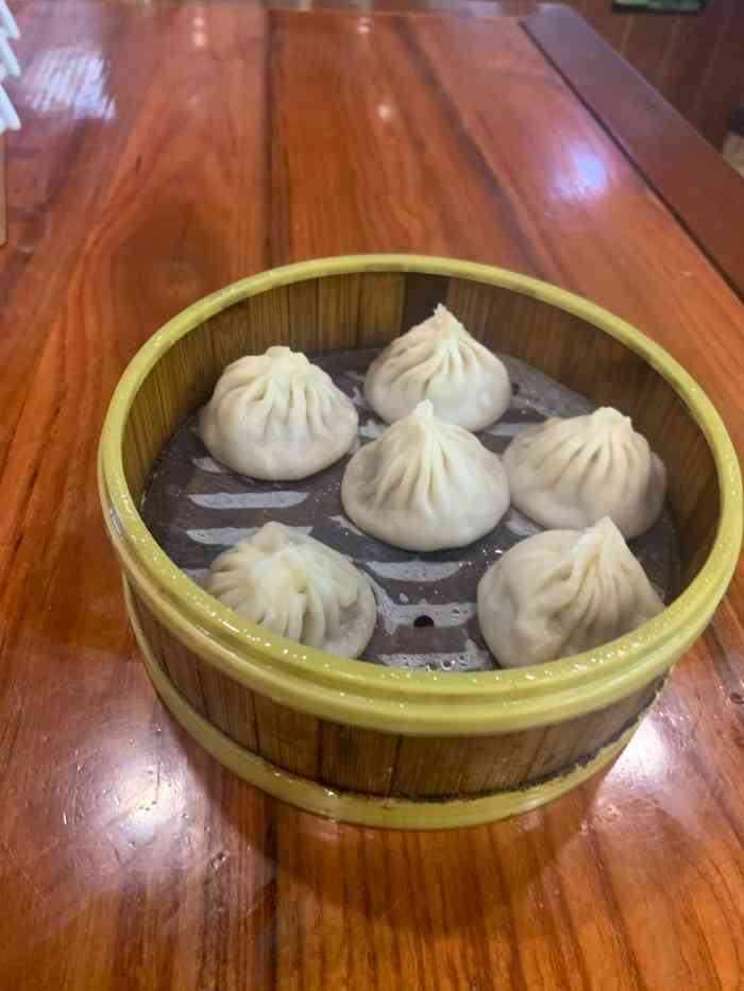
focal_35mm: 26
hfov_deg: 53.1
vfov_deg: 67.3
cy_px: 496
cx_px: 372
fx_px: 745
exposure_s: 1/60
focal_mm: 4.25
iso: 250
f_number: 1.8
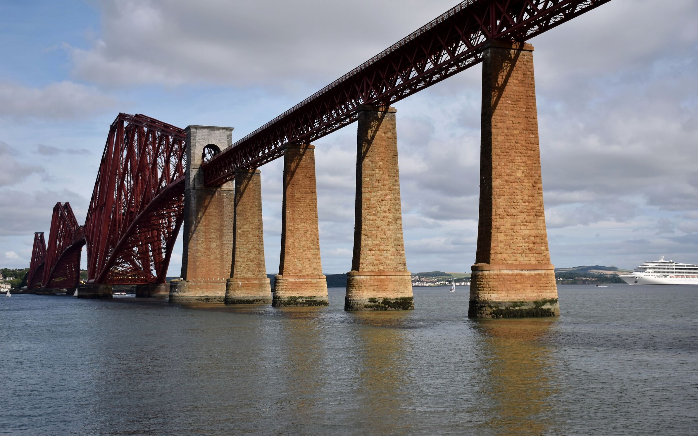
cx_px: 349
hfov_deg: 47.7
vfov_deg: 30.9
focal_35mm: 42
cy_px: 225
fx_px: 790
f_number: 5
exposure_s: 1/1250
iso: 100
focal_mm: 27
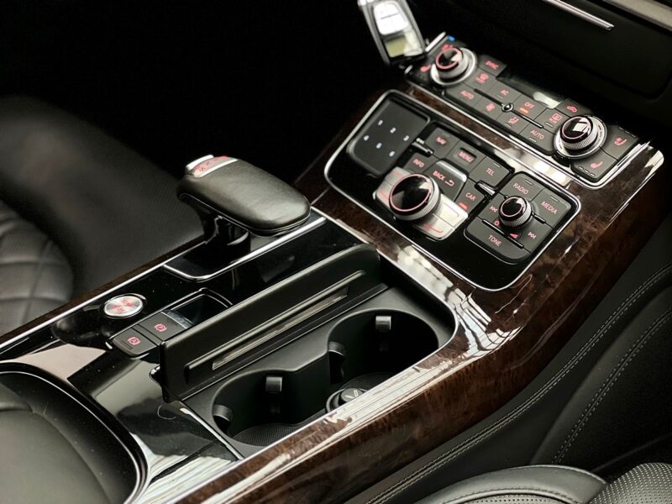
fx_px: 1495
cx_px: 336
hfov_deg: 25.3
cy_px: 252
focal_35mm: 77
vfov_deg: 19.1
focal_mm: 9
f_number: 2.8
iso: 500
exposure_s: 1/14
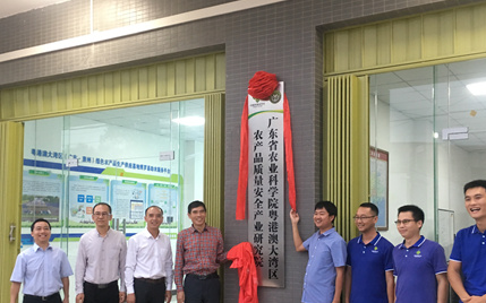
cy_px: 200
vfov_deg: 29.7
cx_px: 249
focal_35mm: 43
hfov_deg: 46.2
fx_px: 569
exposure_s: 1/33
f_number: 2.2
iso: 125
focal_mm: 4.15
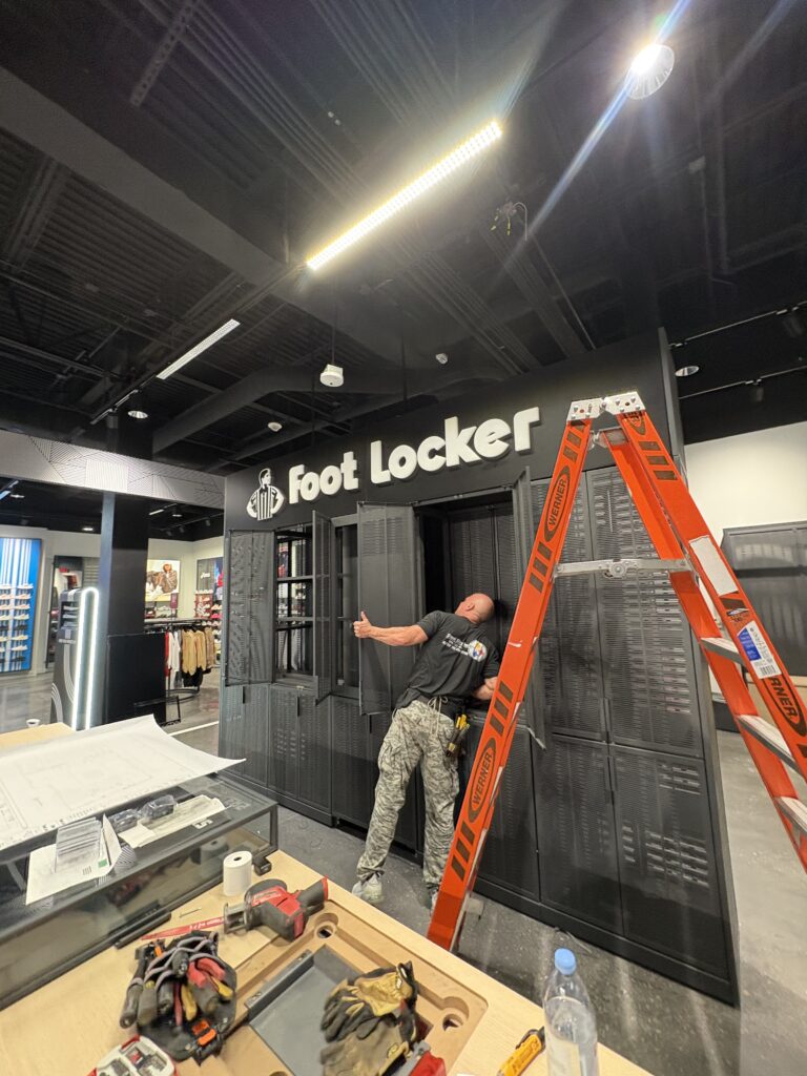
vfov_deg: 102.1
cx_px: 404
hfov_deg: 85.7
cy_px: 538
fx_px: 435
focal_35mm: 14
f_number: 2.2
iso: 320
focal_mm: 2.22
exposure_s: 1/60
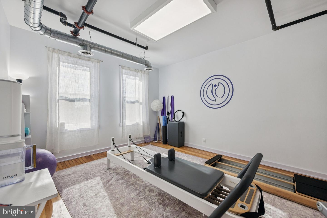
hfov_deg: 104.3
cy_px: 109
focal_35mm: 14
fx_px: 127
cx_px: 164
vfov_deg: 81.2
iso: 400
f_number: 7.1
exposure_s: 1/500
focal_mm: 14
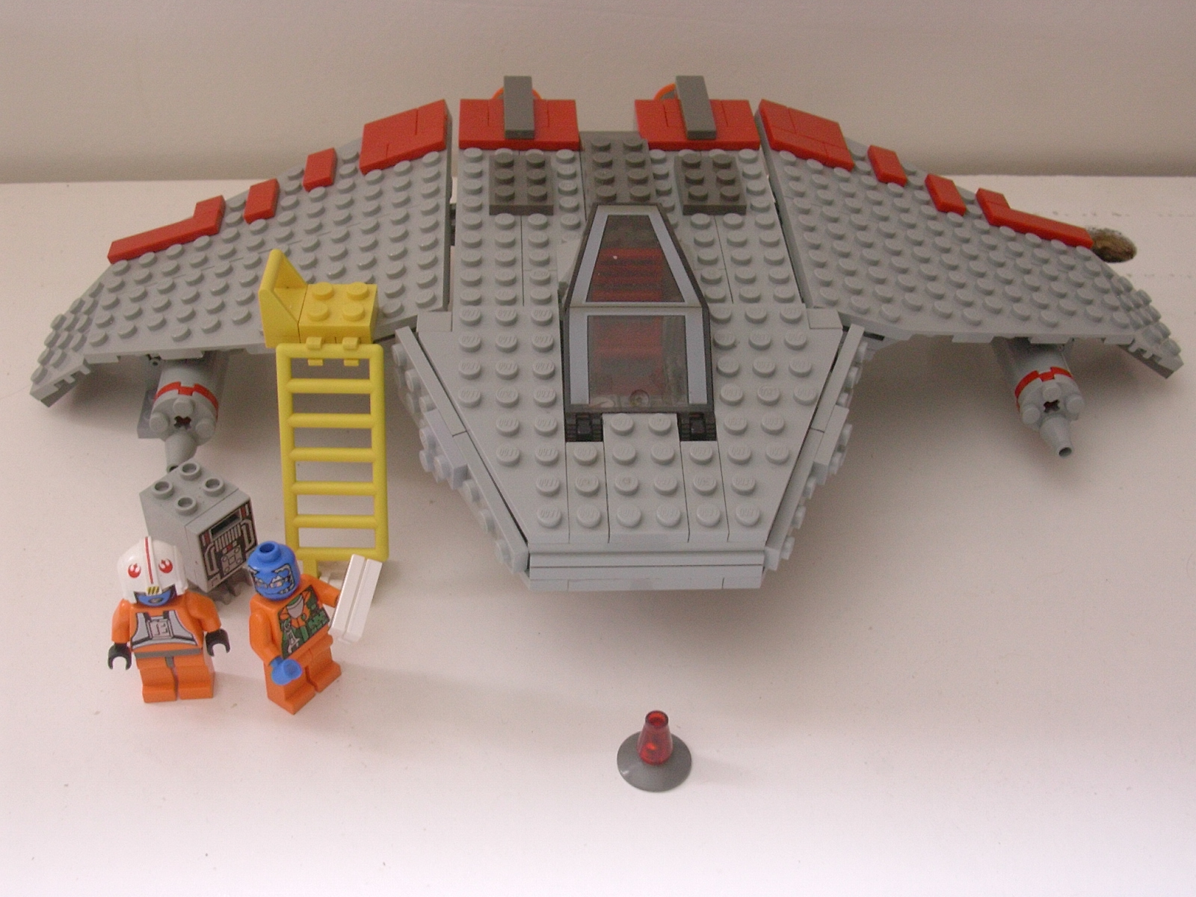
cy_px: 448
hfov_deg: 42.1
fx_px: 1555
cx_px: 598
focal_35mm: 45
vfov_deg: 32.2
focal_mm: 6.7
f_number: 2.9
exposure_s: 1/22.6
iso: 70
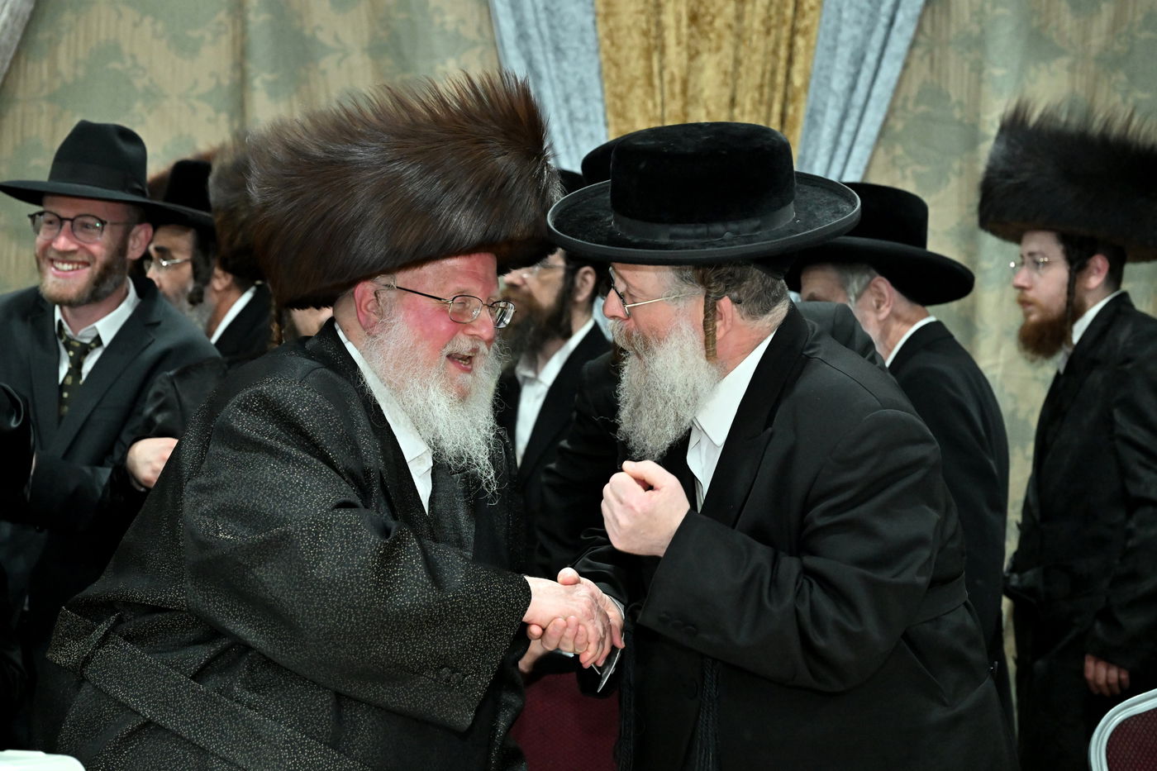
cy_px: 386
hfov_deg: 26.0
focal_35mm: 78
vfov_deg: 17.5
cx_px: 578
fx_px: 2506
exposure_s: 1/200
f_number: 5
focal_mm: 78
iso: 4000
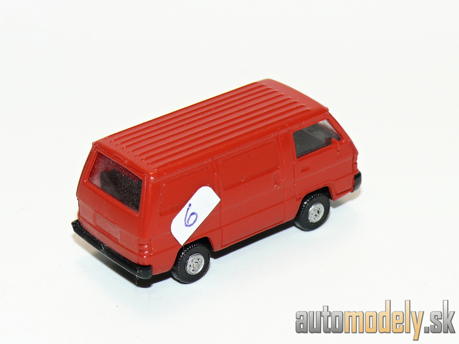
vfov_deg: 11.2
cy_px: 172
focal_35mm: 132
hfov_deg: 14.9
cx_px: 230
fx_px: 1750
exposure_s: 1/30
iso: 100
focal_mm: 15.6
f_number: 4
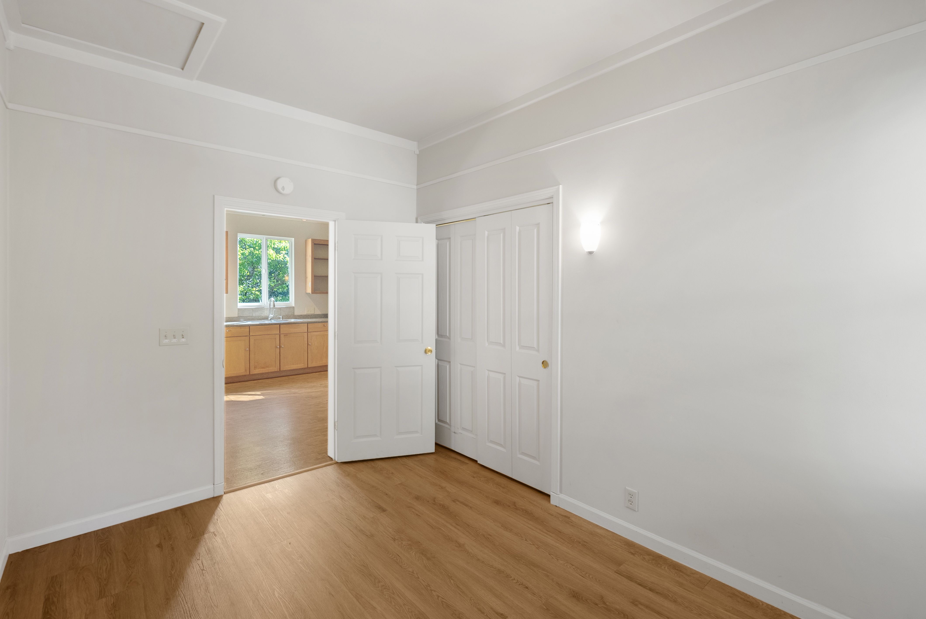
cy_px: 310
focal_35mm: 16
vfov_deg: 73.8
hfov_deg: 96.7
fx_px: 412
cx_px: 463
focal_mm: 16
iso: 640
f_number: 8
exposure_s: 1/1.67
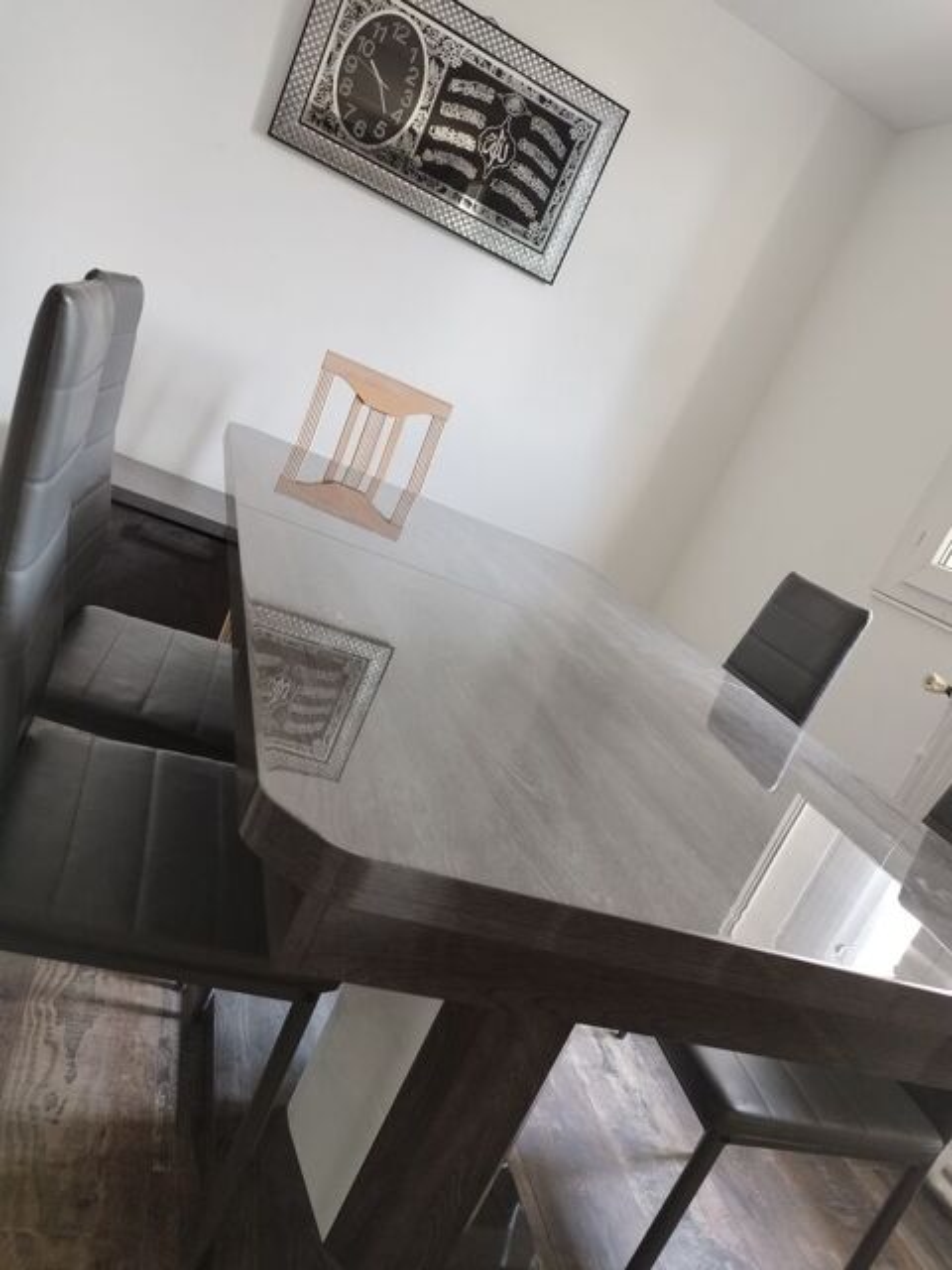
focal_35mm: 24
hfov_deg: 56.8
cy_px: 635
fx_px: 880
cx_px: 476
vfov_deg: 71.6
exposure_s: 1/33.3
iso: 380
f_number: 1.89
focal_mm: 5.89
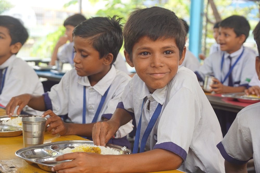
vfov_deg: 18.2
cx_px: 130
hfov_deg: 27.0
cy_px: 86
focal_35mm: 75
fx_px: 541
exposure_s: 1/160
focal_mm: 50
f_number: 5
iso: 320
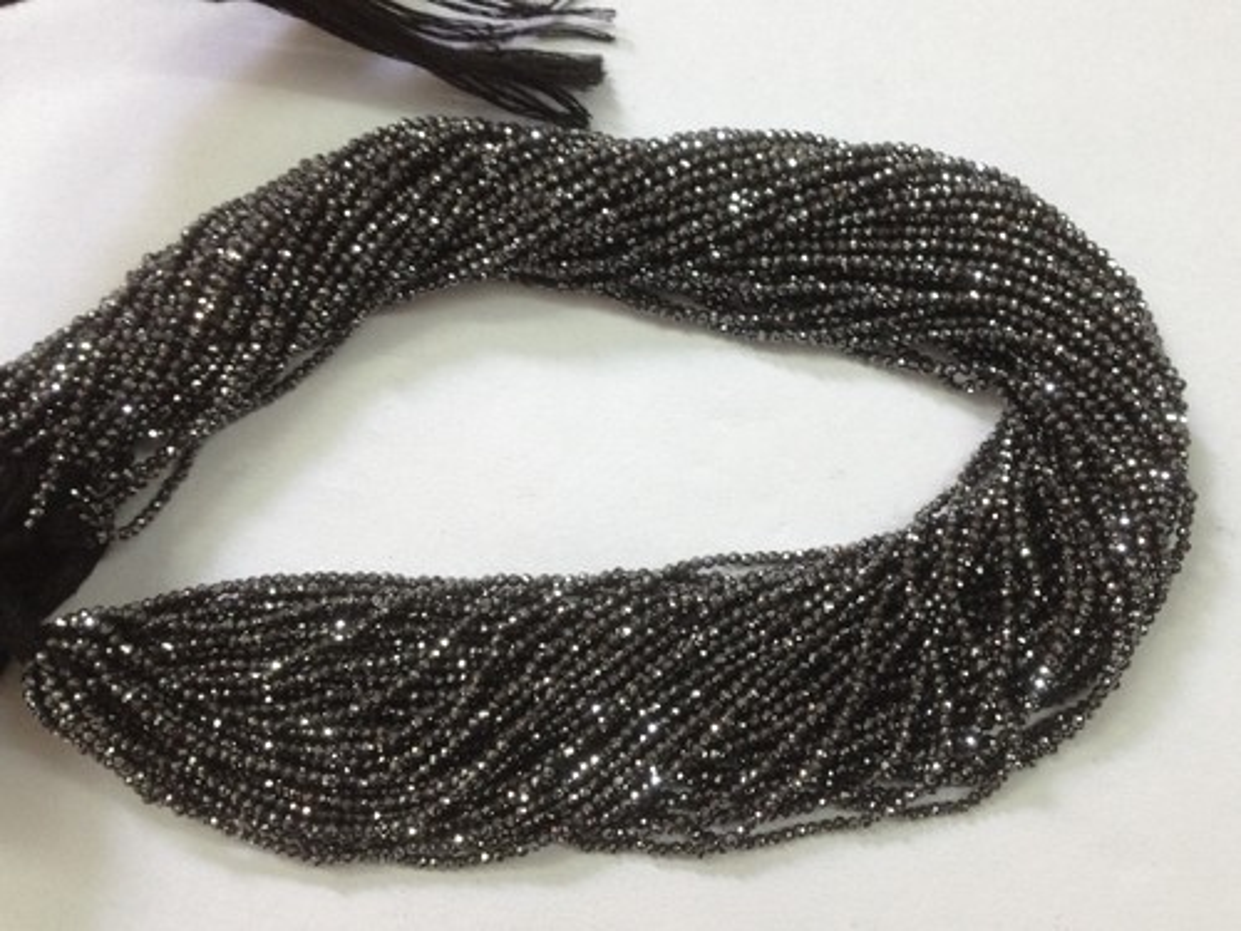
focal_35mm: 35
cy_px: 466
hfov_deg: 52.6
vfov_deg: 40.7
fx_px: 1255
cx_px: 620
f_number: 2.4
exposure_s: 1/20
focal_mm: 4.28
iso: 100
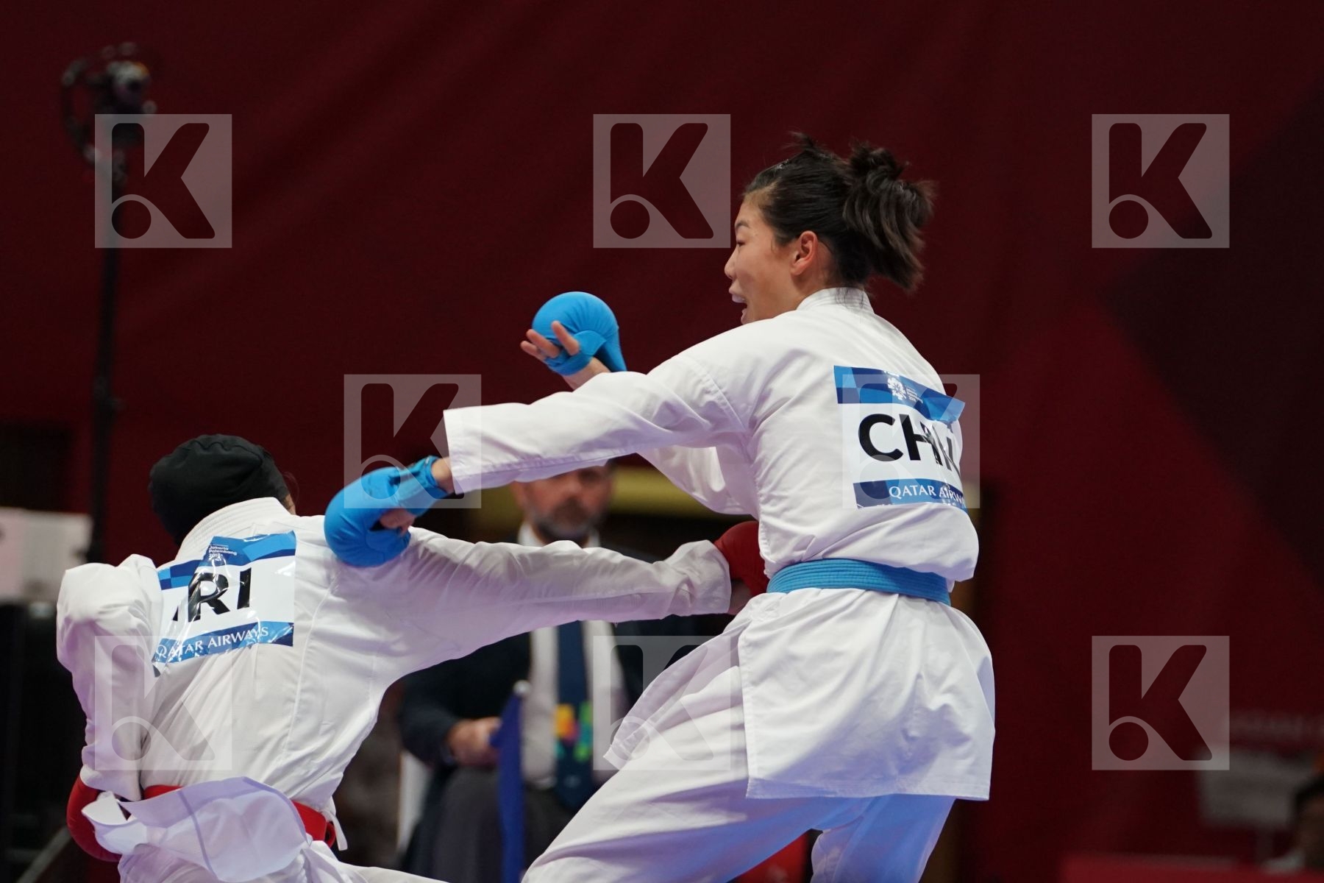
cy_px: 442
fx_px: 11915
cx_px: 662
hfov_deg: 6.4
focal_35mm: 324
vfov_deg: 4.2
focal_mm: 216
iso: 2500
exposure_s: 1/1000
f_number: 4
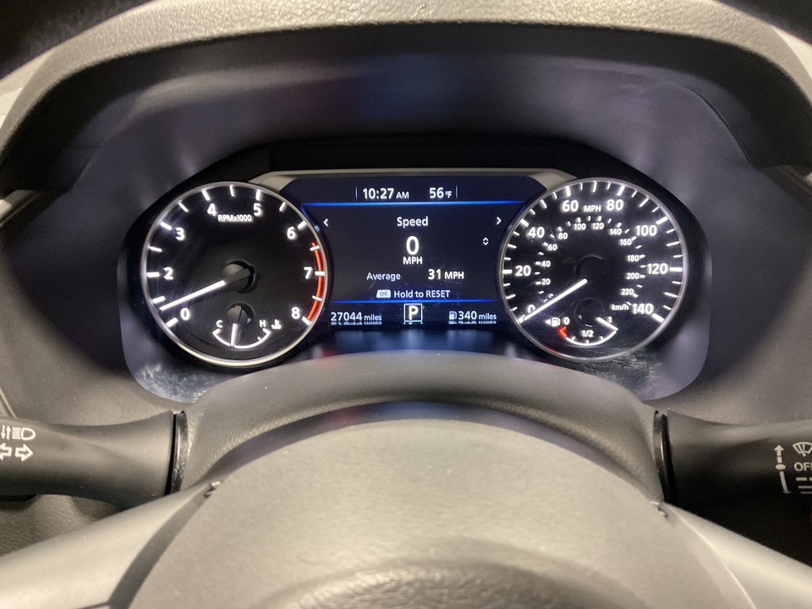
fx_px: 680
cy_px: 304
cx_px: 406
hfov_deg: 61.7
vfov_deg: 48.2
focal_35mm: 29
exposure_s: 1/30
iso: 320
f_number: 1.8
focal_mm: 3
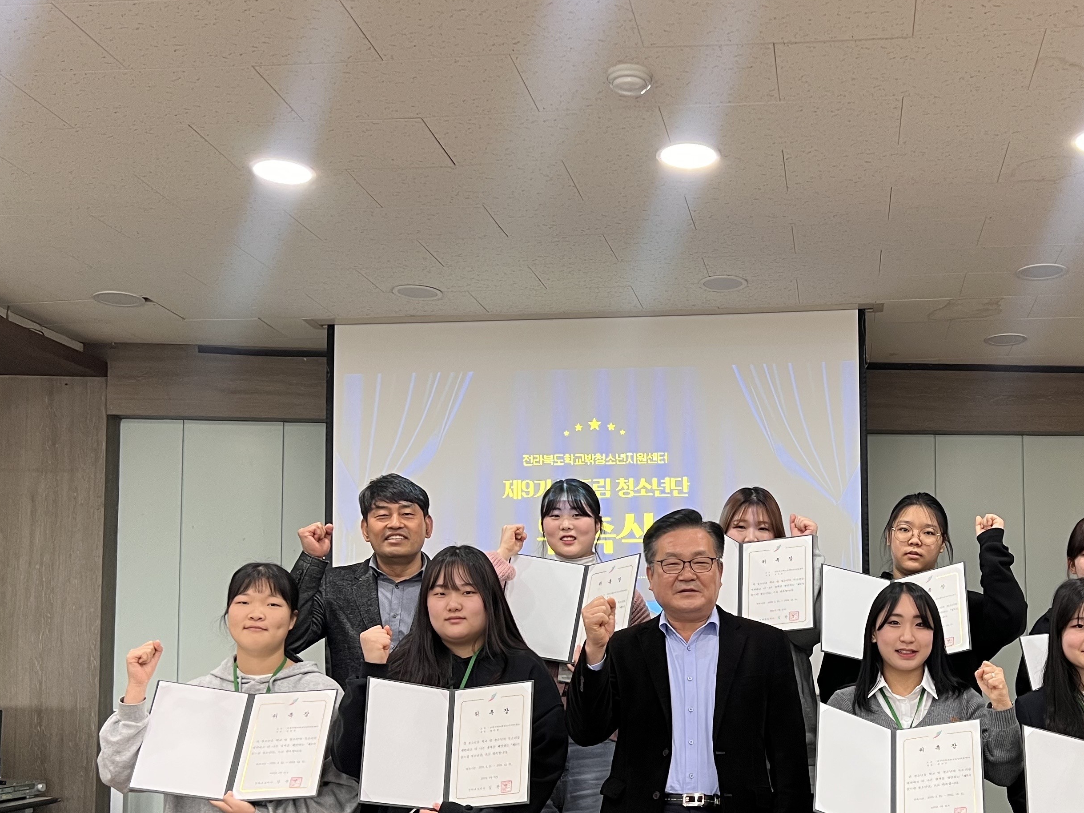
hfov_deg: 43.2
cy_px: 602
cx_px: 734
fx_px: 1346
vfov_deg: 33.0
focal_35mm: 43
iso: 80
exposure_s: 1/60
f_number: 1.5
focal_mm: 5.7
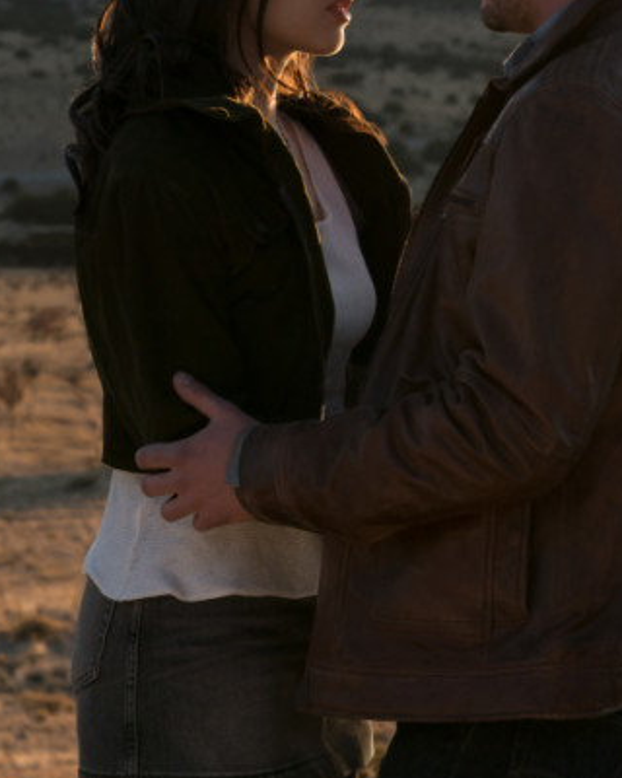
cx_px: 443
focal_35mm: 168
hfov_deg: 9.2
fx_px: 3866
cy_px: 320
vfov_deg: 11.5
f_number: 7.1
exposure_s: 1/320
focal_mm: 70
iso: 400
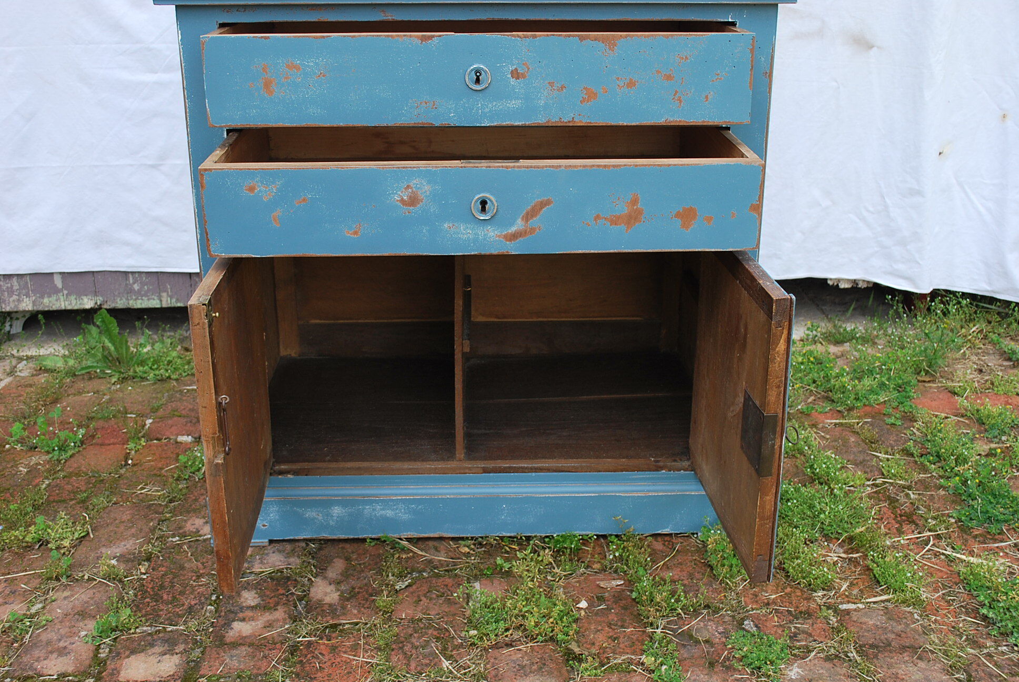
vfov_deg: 34.3
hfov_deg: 49.5
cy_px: 341
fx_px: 1105
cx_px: 510
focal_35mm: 39
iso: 200
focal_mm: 26
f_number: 5.6
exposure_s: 1/125
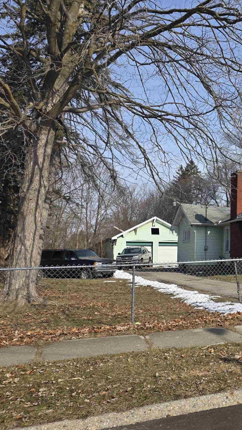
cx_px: 258
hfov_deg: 31.3
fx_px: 388
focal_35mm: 34
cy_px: 217
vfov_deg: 58.0
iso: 80
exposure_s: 1/5958
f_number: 1.7
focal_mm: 6.3
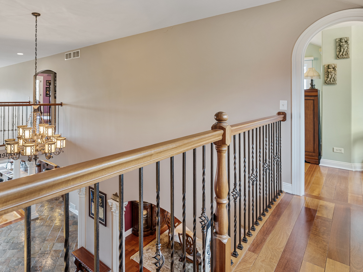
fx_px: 227
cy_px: 123
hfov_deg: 75.2
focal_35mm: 22
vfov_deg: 61.7
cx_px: 126
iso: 200
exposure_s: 1/8
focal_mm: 16.5
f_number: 4
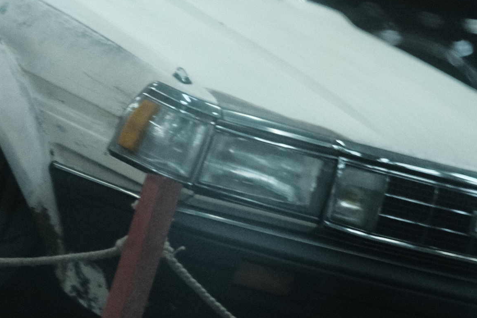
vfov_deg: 5.5
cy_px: 82
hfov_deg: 8.3
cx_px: 241
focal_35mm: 249
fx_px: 3299
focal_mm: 75
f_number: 1.2
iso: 3200
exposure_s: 1/240
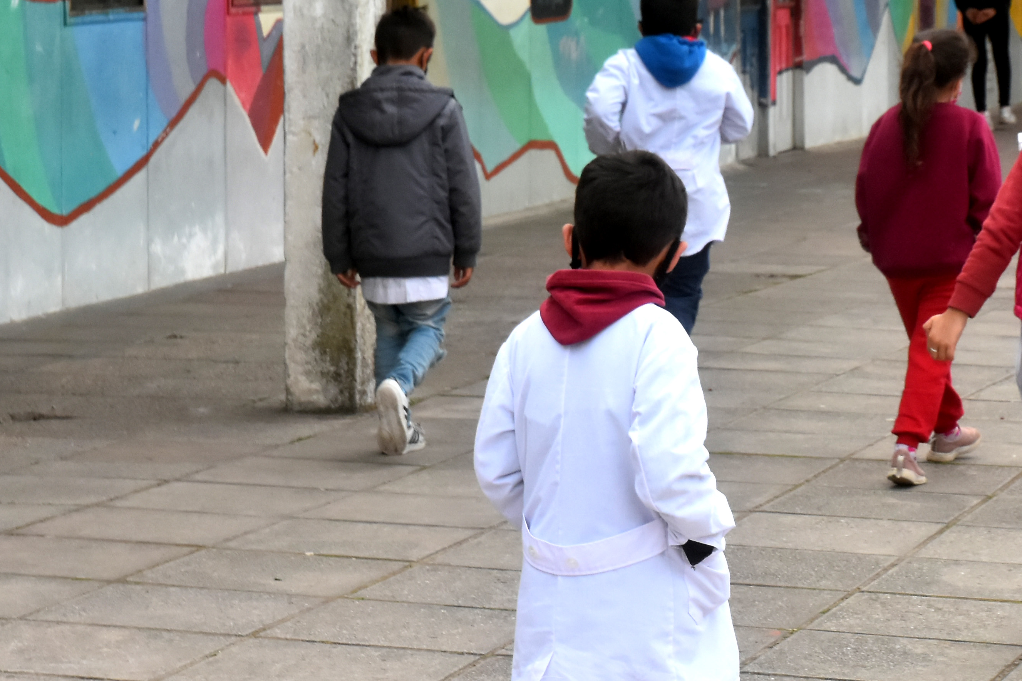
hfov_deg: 13.0
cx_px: 1071
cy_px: 166
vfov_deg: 8.8
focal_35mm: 156
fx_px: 4428
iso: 800
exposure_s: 1/640
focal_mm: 46
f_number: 4.5
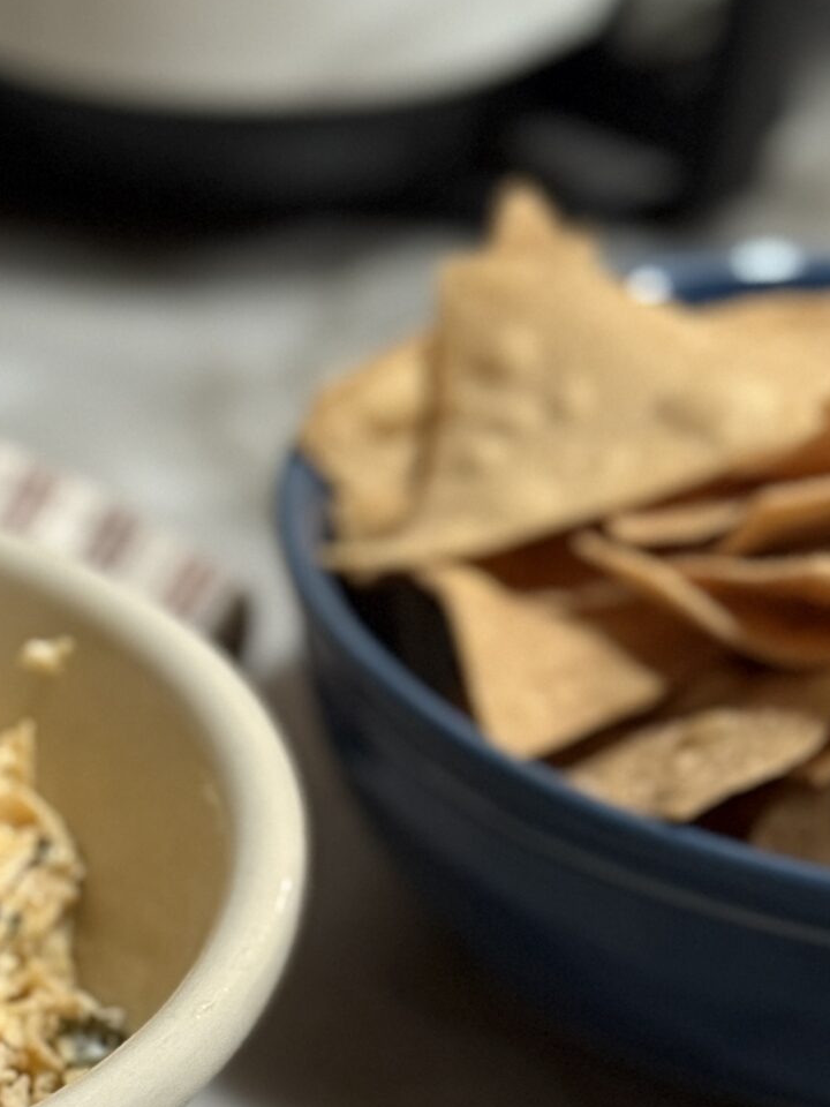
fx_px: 4092
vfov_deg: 15.4
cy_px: 706
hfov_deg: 11.4
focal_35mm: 128
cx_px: -120
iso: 500
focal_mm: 6.76
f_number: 1.78
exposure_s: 1/40
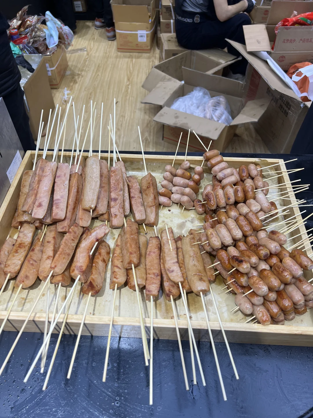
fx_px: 313
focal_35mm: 26
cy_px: 209
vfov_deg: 67.3
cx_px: 156
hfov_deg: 53.1
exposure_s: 1/100
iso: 40
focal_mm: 5.7
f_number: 1.5
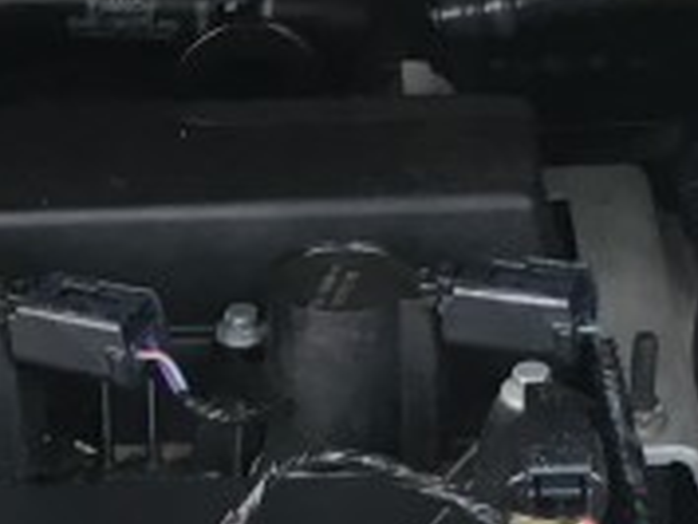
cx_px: 79
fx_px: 3390
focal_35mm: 168
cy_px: 867
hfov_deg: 11.7
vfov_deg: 8.6
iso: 64
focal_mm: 4.15
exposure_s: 1/30
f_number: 2.2
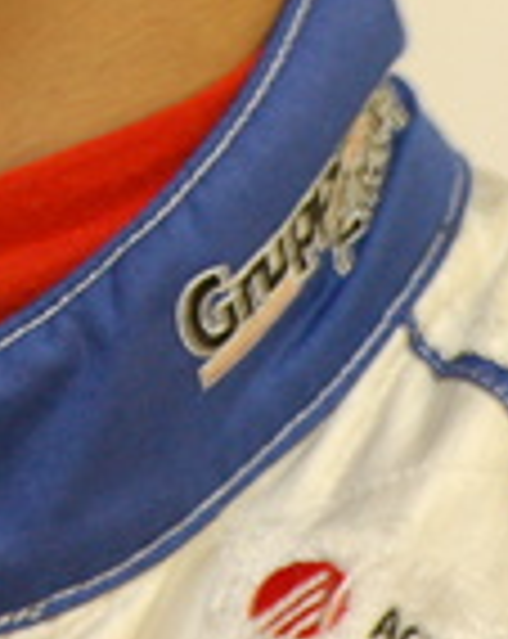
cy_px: -333
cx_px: -396
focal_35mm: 1076
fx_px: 20287
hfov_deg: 1.4
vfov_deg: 1.8
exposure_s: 1/60
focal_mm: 150
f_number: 5.6
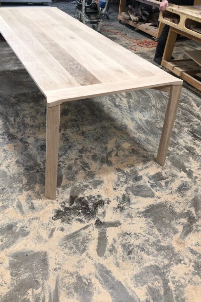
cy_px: 152
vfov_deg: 61.9
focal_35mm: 30
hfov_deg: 43.6
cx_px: 94
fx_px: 251
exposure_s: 1/24
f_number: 1.8
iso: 32
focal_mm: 4
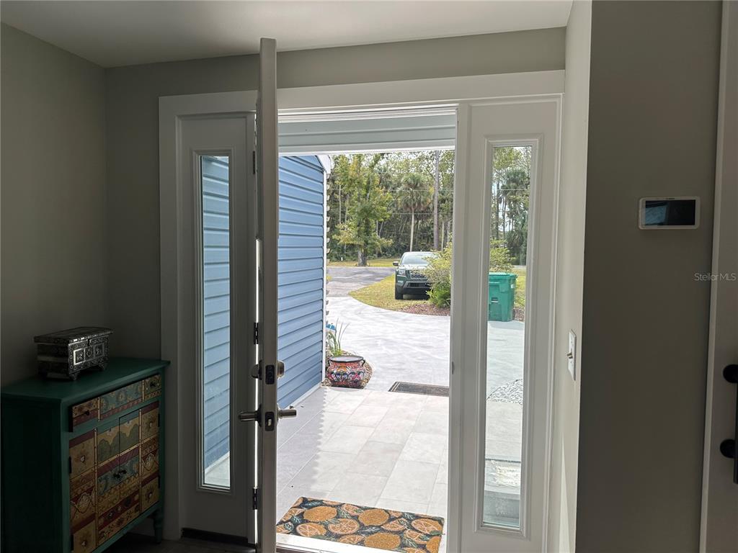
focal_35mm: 24
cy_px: 276
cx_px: 369
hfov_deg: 71.6
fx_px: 512
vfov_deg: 56.8
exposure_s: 1/1227
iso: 80
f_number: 1.78
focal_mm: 6.86
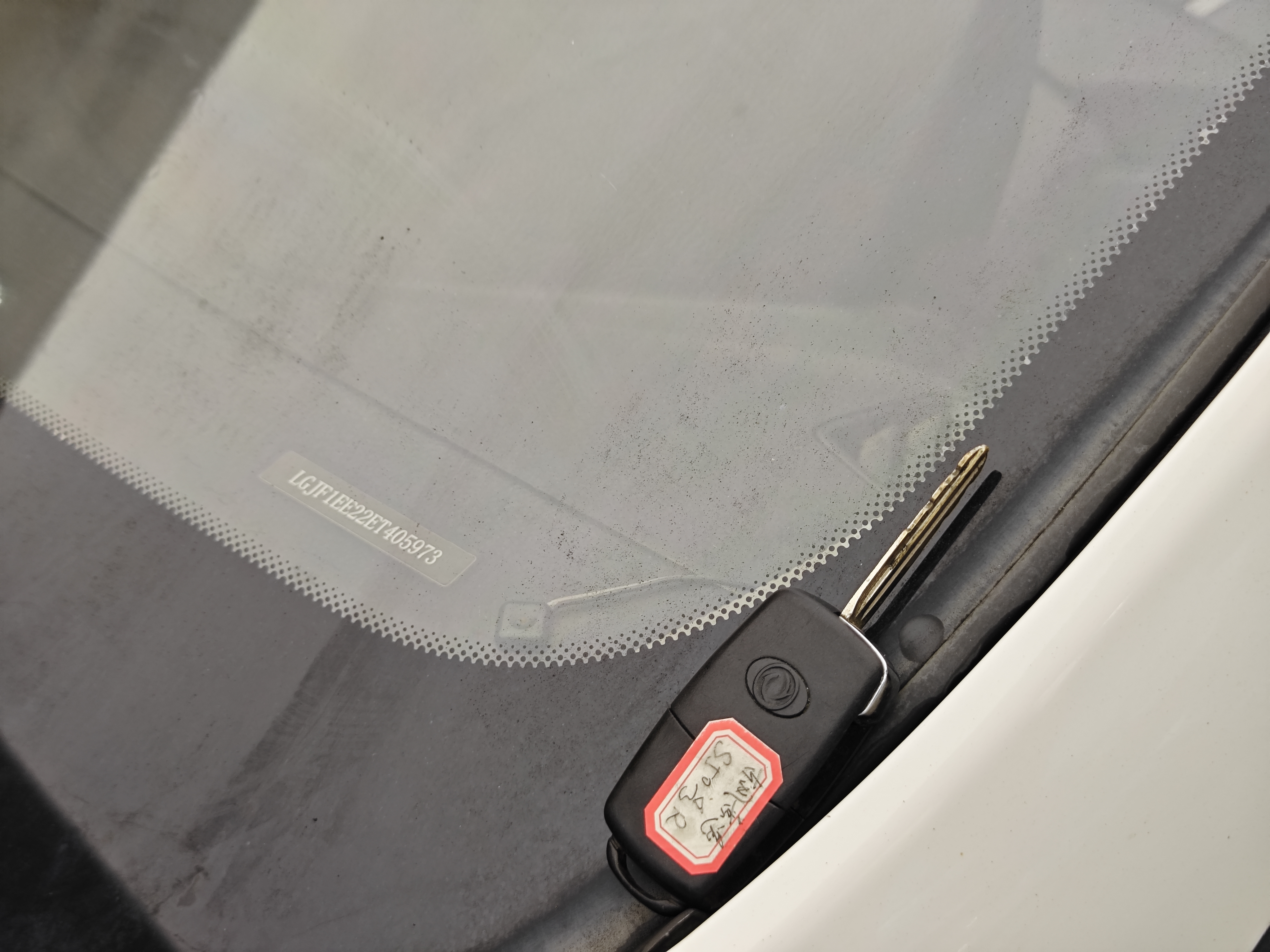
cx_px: 635
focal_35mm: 46
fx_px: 1688
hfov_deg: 41.2
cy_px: 476
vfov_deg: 31.5
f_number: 1.9
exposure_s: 1/100
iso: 200
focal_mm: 8.7
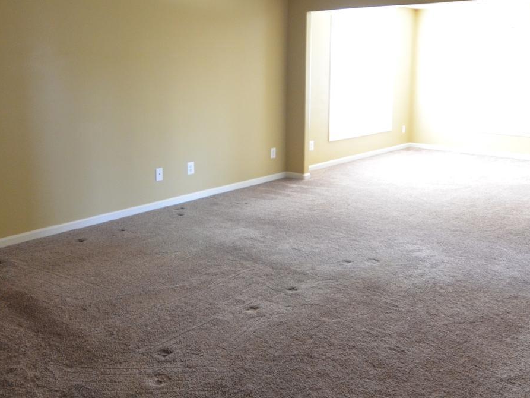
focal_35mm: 33
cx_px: 264
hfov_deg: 55.3
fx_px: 505
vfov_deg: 42.3
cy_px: 127
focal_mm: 10
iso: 1250
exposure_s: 1/30
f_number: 4
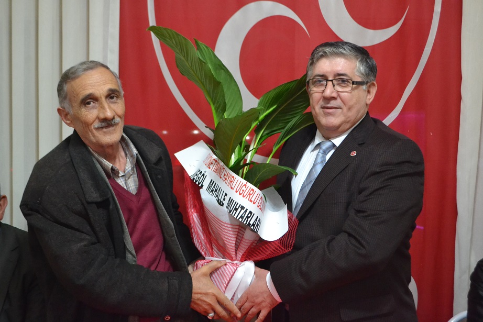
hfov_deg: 41.1
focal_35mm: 48
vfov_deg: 28.1
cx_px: 242
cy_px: 161
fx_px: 644
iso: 3200
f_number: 4.8
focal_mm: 32
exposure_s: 1/80
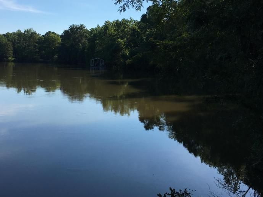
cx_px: 128
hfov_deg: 43.9
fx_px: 327
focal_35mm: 43
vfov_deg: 33.5
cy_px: 79
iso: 25
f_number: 2.2
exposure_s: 1/1570
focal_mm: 4.15
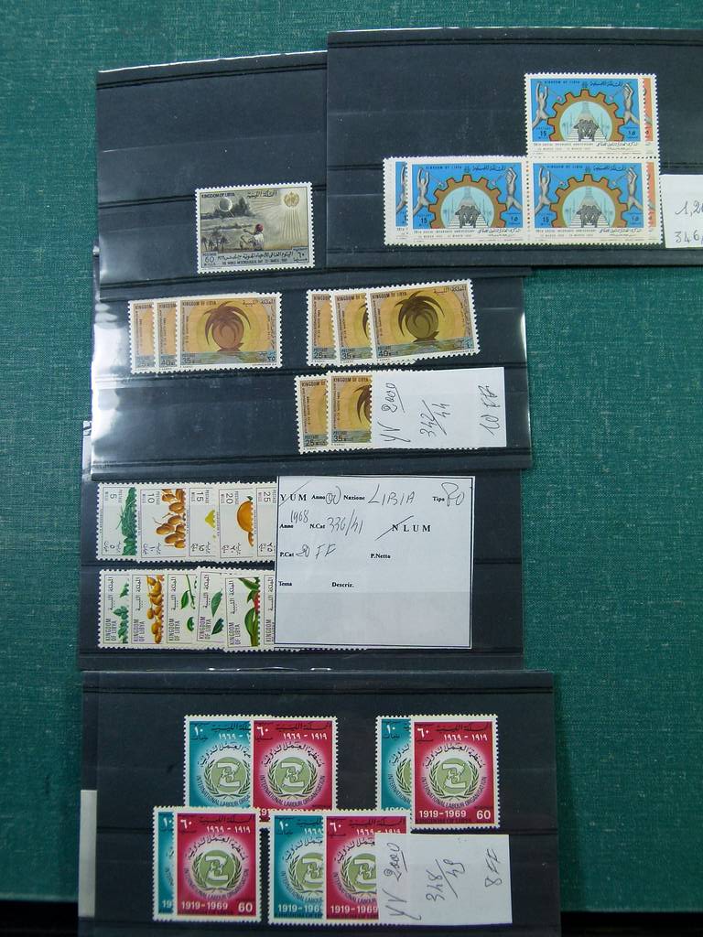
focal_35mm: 37
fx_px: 1002
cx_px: 352
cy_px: 468
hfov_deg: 38.7
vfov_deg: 50.1
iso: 100
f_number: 3.1
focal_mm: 6.7
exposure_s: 1/100
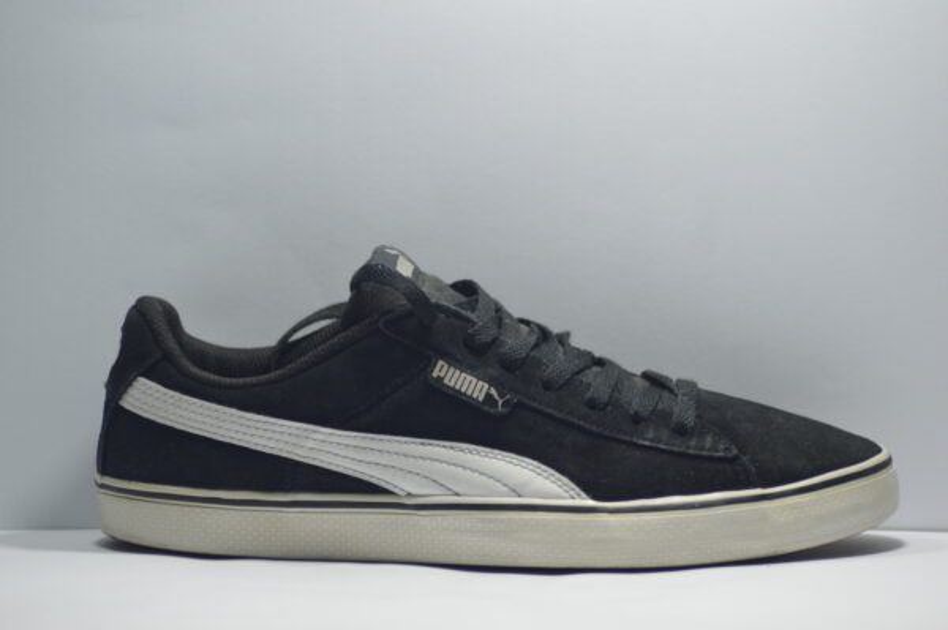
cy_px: 315
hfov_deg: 10.2
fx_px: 5328
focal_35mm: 202
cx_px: 474
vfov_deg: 6.8
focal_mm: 135
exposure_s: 1/125
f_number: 4.2
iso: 560
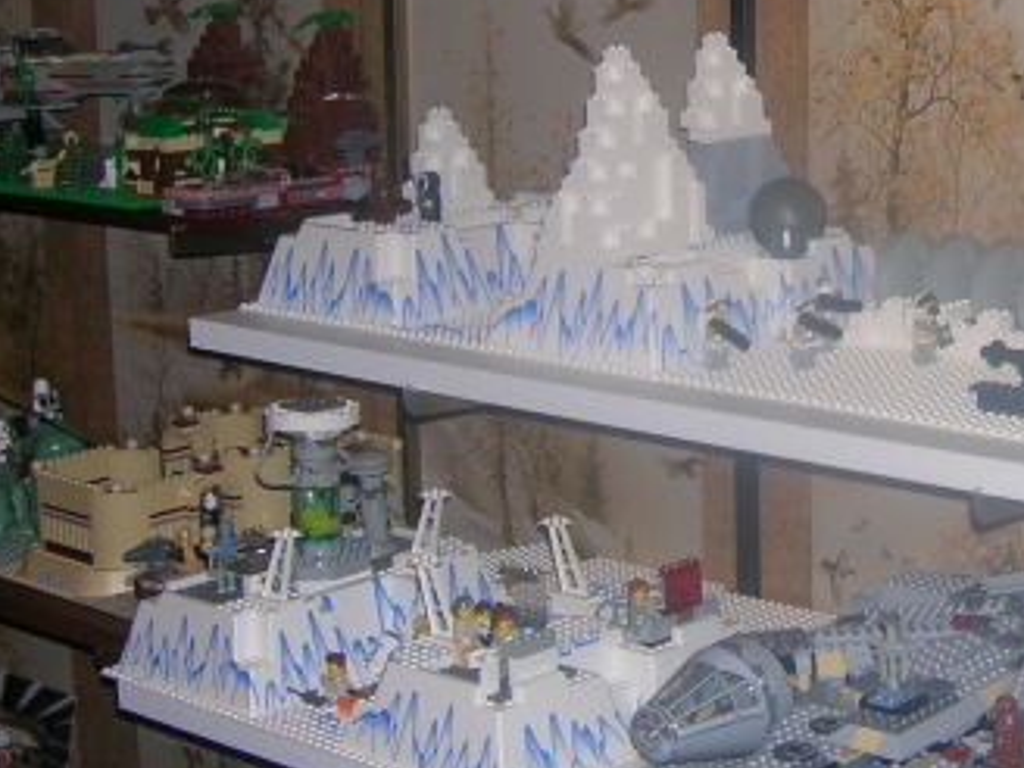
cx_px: 887
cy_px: 337
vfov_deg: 17.8
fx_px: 2455
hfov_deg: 23.1
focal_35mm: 83
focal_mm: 5.7
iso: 50
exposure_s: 1/60.1
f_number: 2.9
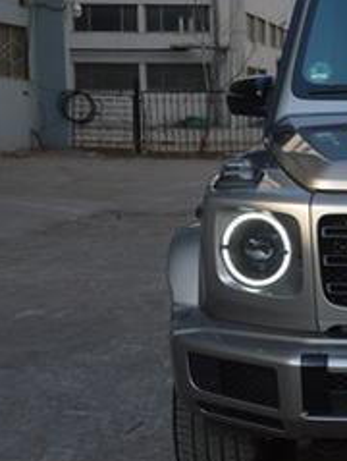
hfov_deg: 16.2
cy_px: 225
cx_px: 468
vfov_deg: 22.7
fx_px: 1146
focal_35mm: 86
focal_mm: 26
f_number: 6.3
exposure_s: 1/200
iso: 100
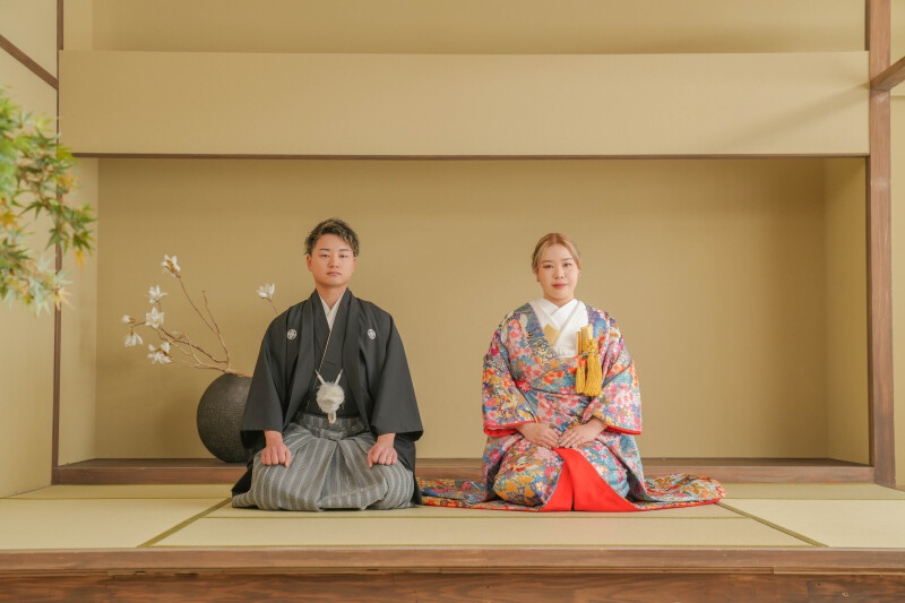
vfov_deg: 22.6
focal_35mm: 60
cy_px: 302
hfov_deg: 33.4
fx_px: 1508
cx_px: 452
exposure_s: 1/125
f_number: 4
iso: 320
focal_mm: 60
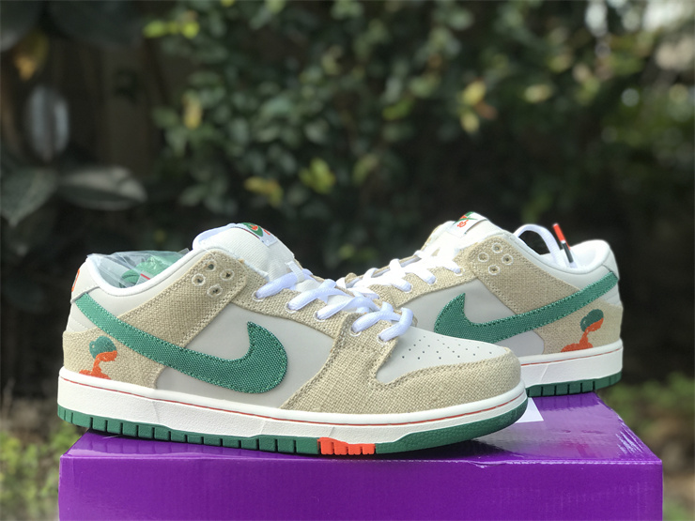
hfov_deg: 33.8
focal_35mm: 57
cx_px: 348
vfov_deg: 25.7
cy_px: 260
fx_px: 1144
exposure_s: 1/100
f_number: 2.8
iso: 32
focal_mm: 6.6
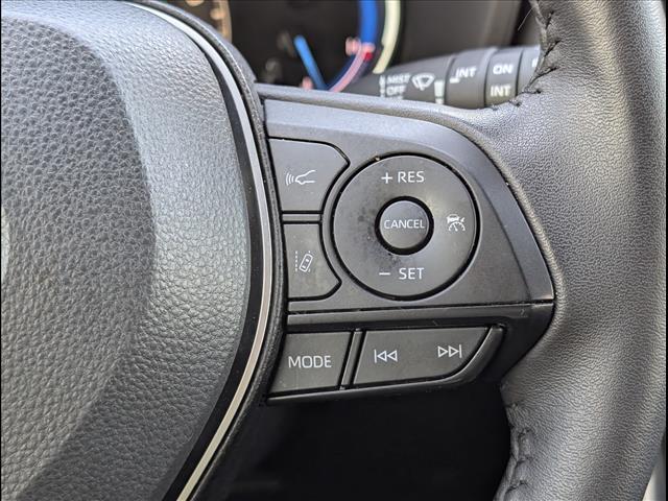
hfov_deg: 38.9
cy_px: 250
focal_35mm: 49
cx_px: 334
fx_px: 946
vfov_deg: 29.7
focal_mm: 6.9
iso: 292
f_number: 1.68
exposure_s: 1/196
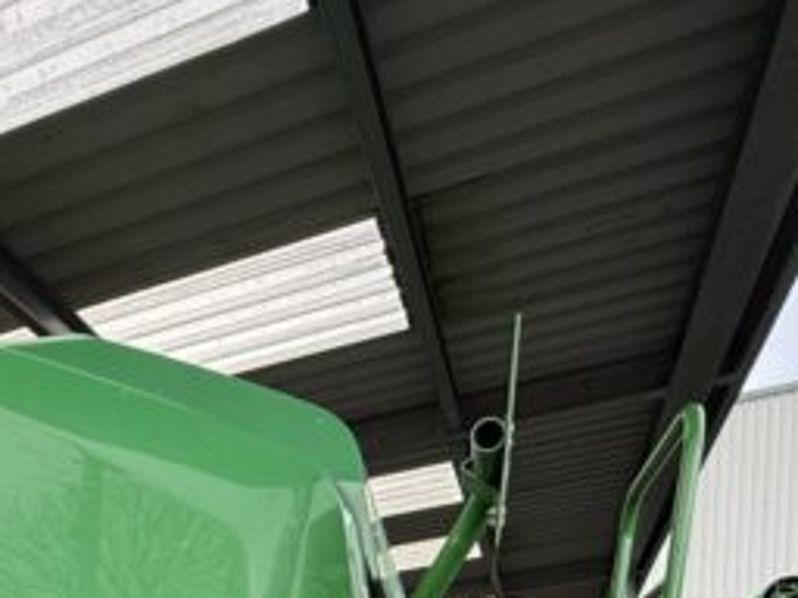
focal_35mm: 42
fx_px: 968
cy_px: 838
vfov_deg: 27.0
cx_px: 187
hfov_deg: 43.2
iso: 100
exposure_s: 1/99
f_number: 2.2
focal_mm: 2.22
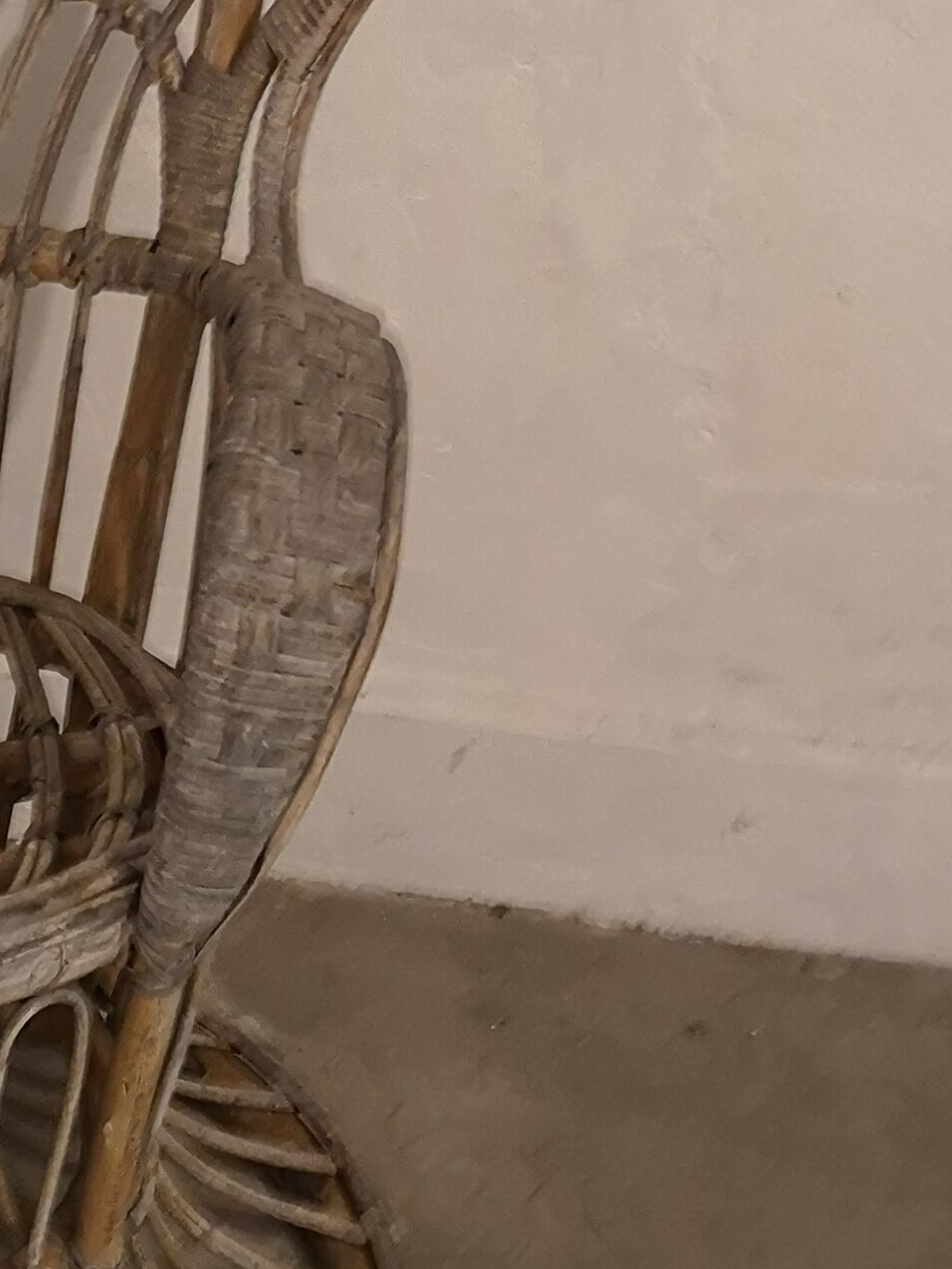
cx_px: -150
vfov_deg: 23.0
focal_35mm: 84
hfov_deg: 16.9
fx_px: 3079
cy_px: 302
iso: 500
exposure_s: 1/20
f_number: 1.8
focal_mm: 3.95
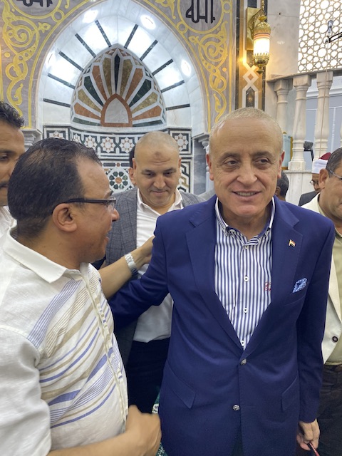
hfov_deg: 53.1
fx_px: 343
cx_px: 171
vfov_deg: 67.3
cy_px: 228
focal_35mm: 26
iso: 125
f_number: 1.8
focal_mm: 4.25
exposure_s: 1/100
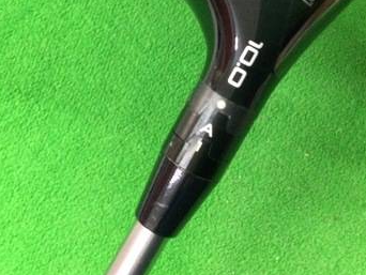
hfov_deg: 33.2
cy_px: 98
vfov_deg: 25.2
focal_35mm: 58
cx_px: 202
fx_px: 614
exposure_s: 1/24
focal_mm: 3.3
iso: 200
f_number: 2.4
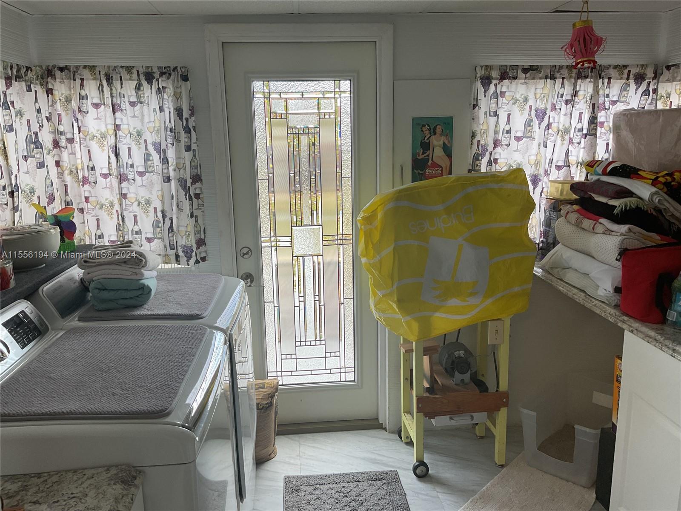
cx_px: 340
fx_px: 571
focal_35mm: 29
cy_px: 256
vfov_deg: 48.2
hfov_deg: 61.7
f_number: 1.8
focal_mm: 3
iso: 25
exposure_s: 1/120
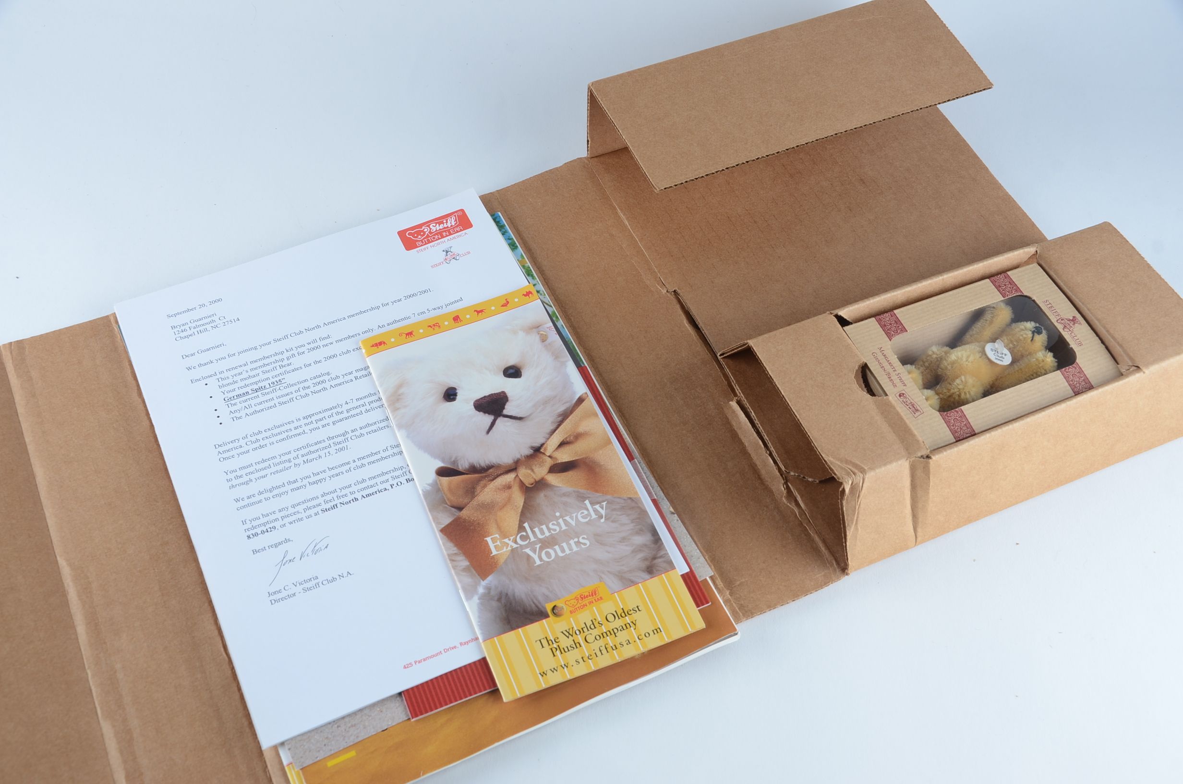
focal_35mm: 39
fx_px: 1279
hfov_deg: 49.6
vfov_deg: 34.1
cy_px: 392
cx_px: 592
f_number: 8
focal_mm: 26
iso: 125
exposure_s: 1/80
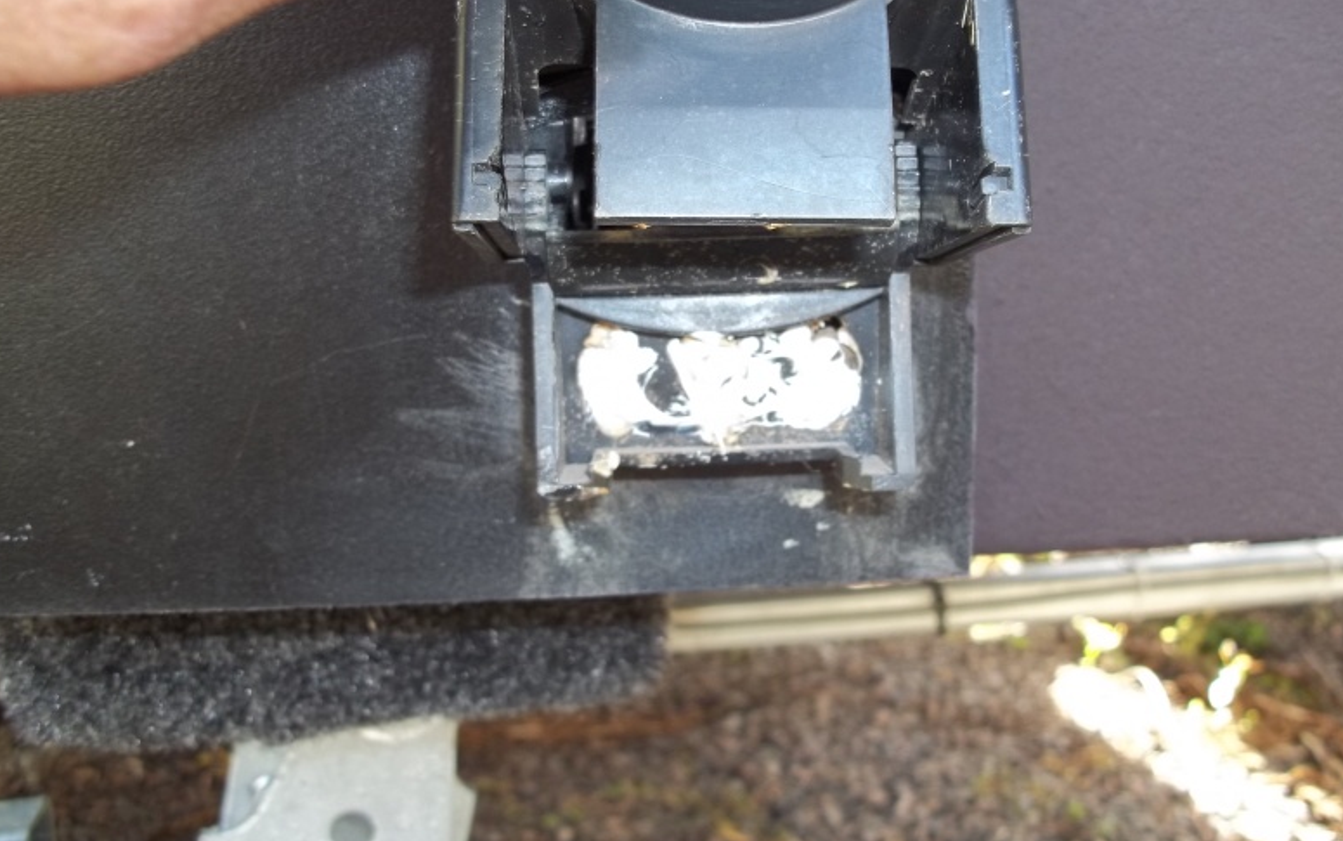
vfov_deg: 36.3
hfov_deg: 55.3
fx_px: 1282
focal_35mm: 35
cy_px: 380
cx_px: 674
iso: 64
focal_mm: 5.7
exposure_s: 1/30
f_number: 2.9
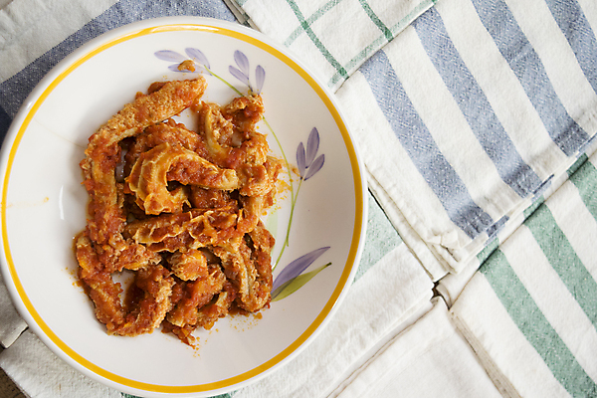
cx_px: 298
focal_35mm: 51
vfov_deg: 26.5
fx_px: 846
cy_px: 199
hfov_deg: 38.9
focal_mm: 34
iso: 400
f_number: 4.5
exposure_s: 1/100
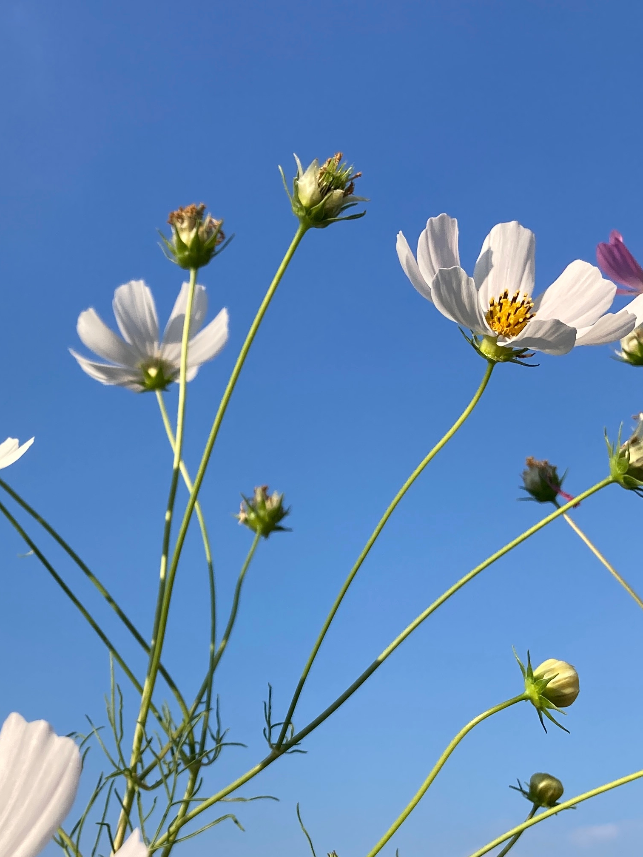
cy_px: 639
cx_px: 72
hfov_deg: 25.4
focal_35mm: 56
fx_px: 1387
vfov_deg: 33.7
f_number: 1.8
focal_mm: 3.99
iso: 20
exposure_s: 1/1779
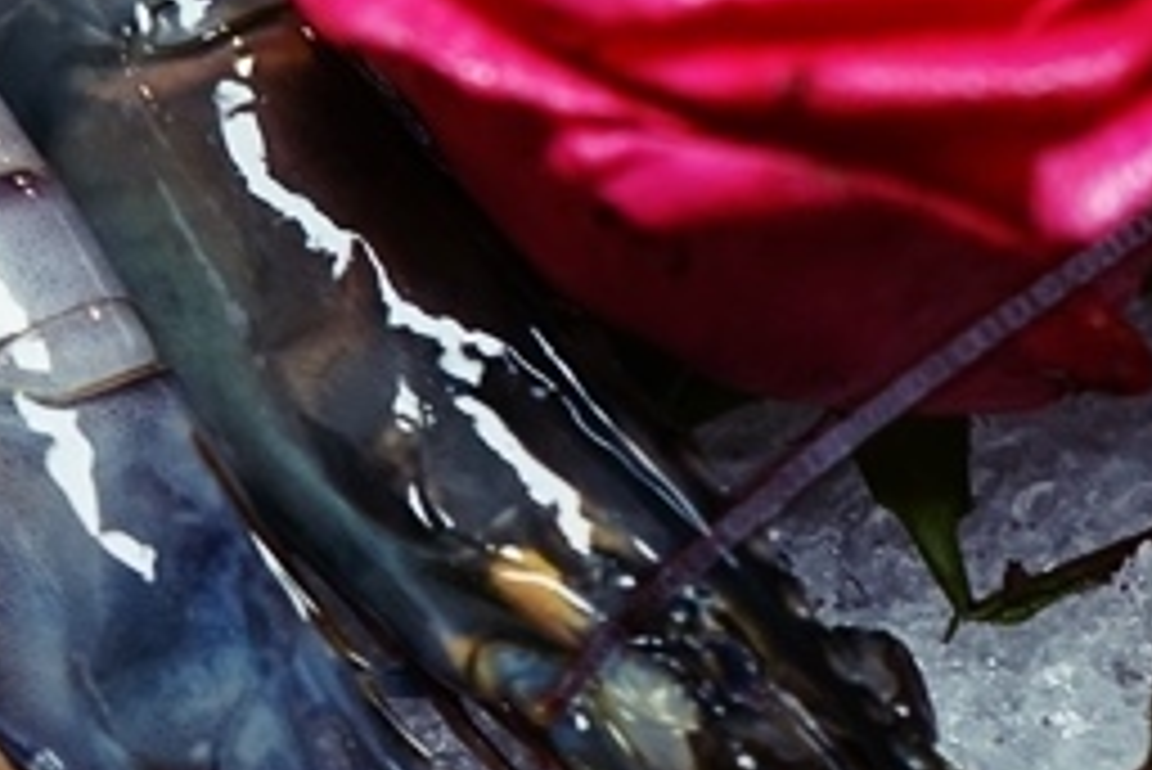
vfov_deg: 11.0
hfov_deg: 16.1
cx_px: 86
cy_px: 335
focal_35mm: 125
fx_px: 4002
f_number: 4
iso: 1000
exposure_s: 1/60
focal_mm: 40
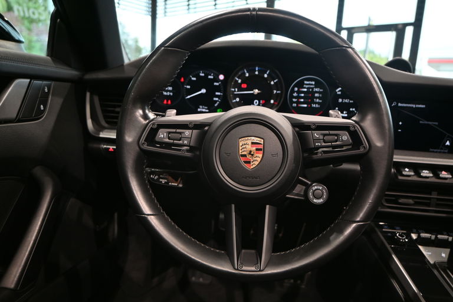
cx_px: 226
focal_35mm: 27
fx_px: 340
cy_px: 151
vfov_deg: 47.9
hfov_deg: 67.4
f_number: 3.5
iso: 280
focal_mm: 18
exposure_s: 1/30
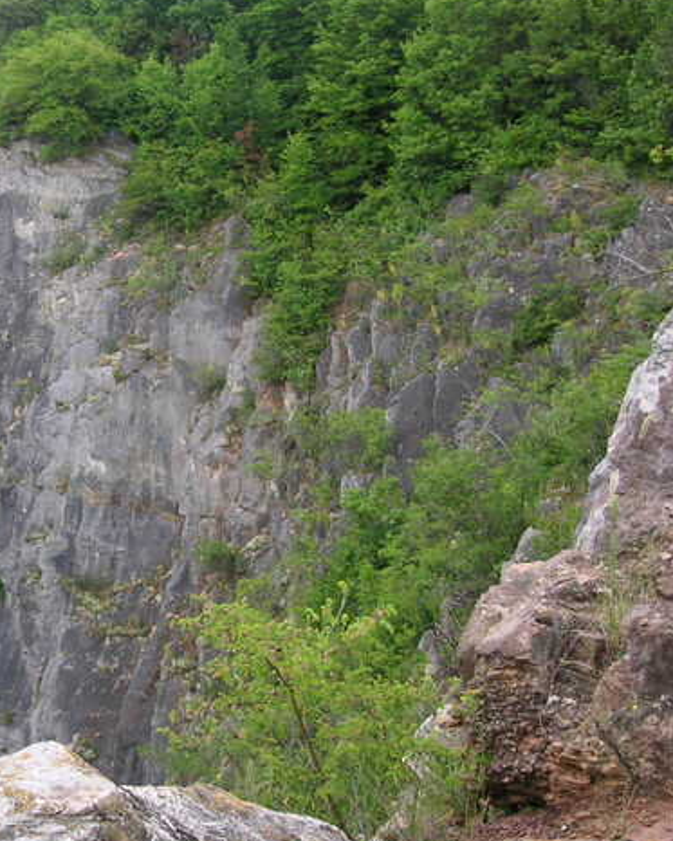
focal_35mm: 62
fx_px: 1543
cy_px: 485
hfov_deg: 23.9
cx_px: 70
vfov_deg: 30.4
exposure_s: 1/180
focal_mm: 6.1
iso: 50
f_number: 2.8
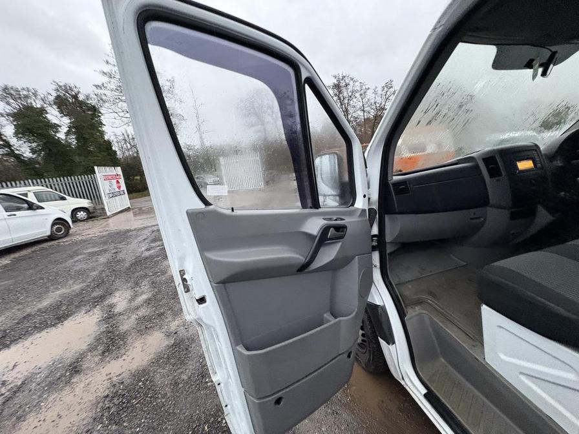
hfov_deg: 102.1
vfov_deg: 85.7
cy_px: 217
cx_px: 290
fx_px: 234
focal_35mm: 14
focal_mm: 2.22
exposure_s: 1/60
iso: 640
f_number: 2.2
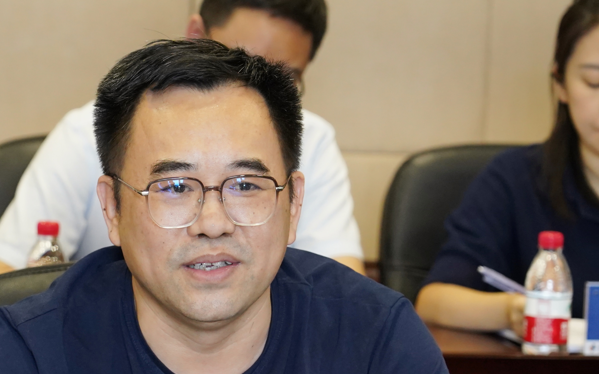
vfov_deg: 6.2
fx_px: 3445
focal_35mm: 211
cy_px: 377
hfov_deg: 9.9
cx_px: 193
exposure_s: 1/125
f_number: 5.6
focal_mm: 105
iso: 3200
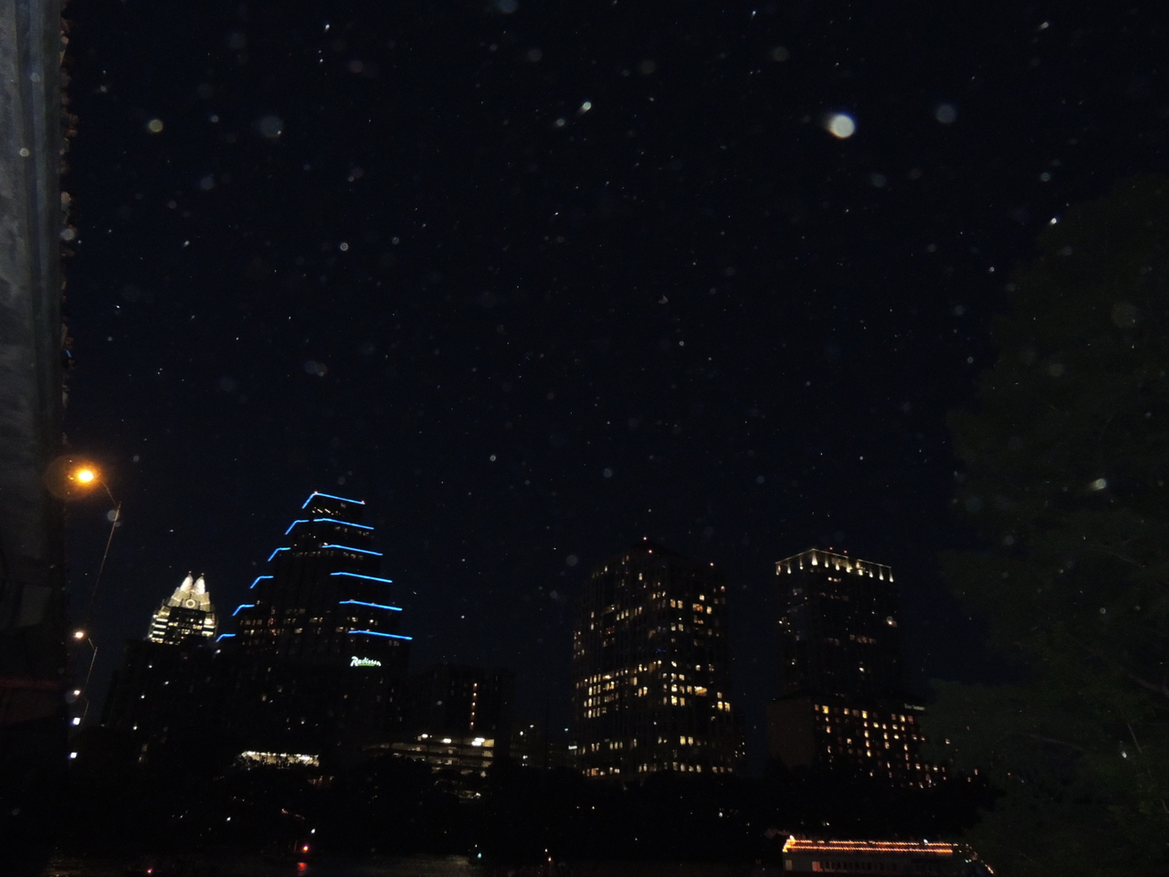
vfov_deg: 56.8
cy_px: 438
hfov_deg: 71.6
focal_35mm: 24
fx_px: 810
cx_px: 584
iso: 800
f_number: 3
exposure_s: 1/30
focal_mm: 4.3
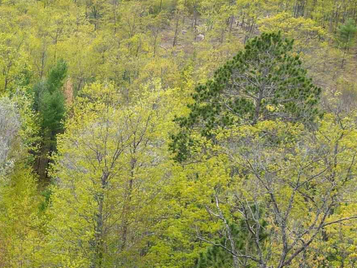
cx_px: -125
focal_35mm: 84
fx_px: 866
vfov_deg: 17.4
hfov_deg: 20.9
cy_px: 227
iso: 110
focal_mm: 6.72
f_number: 1.7
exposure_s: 1/800
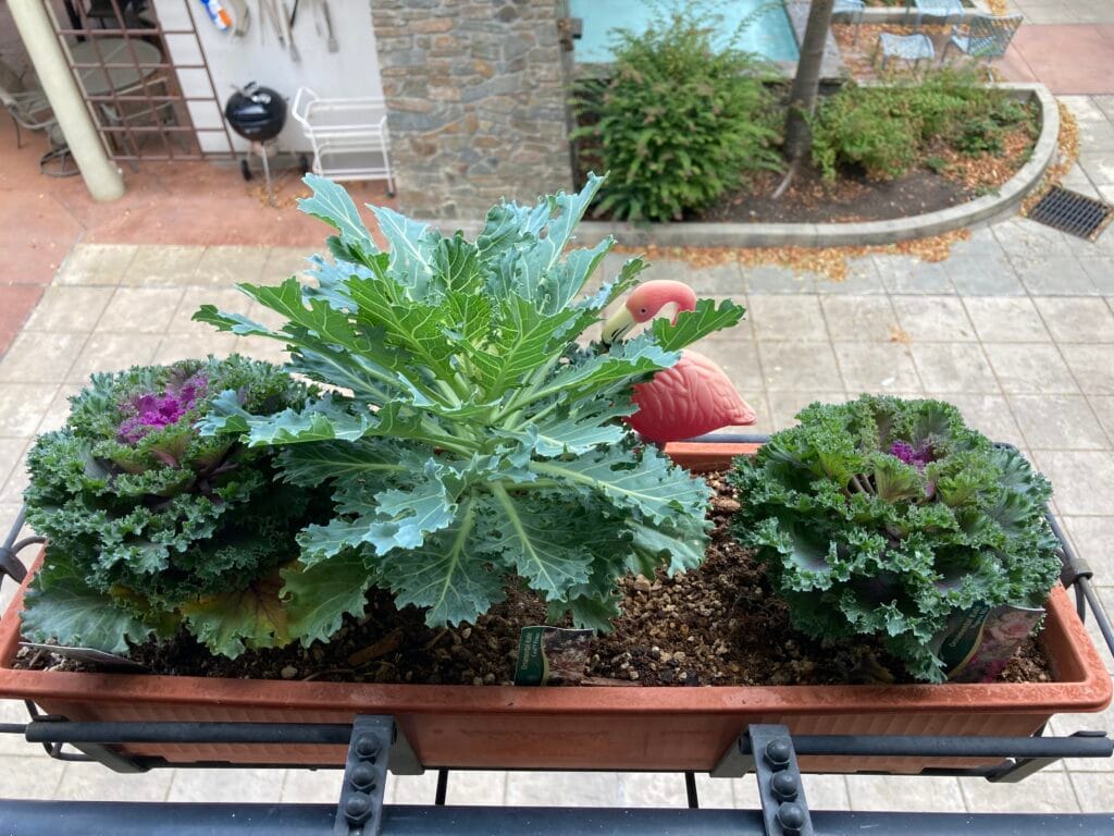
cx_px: 557
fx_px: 901
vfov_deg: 49.7
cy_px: 418
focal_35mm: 28
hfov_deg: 63.4
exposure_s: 1/148
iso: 20
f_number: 1.8
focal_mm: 3.99
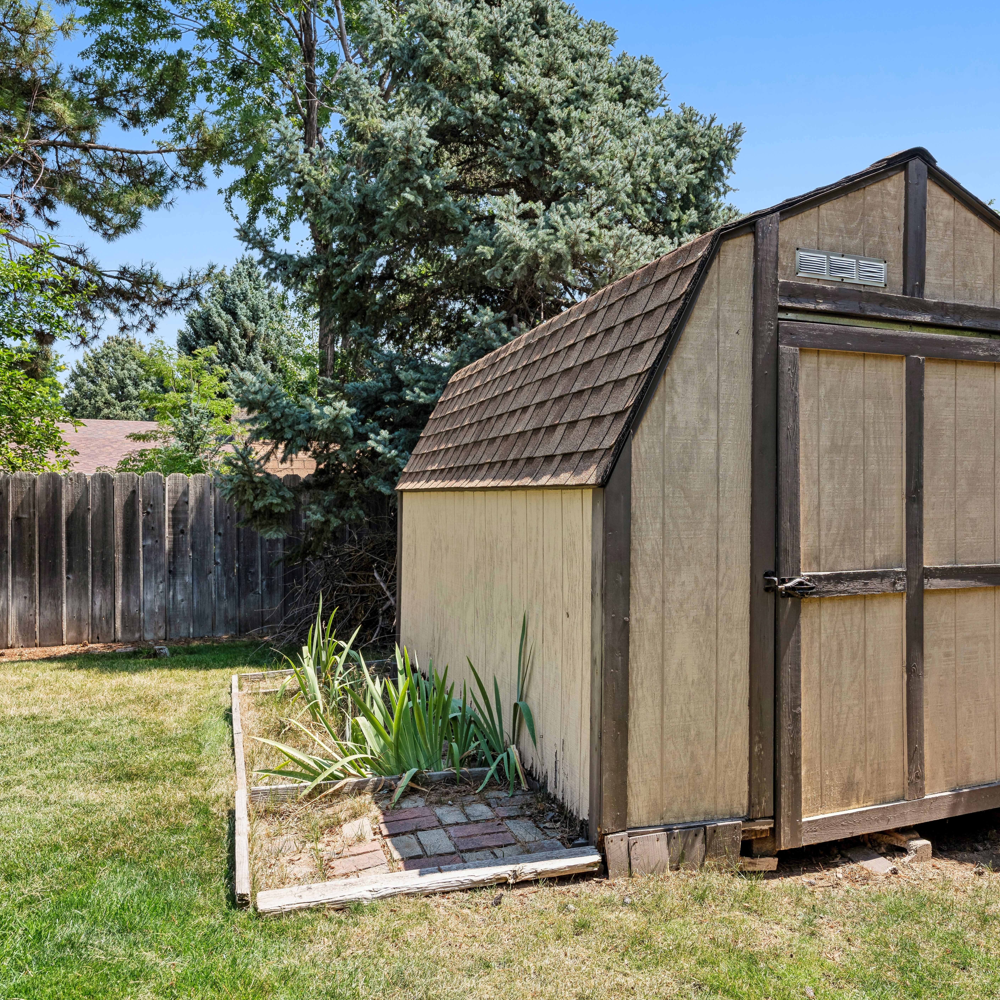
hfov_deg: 60.6
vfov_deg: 60.9
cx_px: 578
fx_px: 850
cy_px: 508
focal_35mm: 26
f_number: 8
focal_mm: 20
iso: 200
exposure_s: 1/200
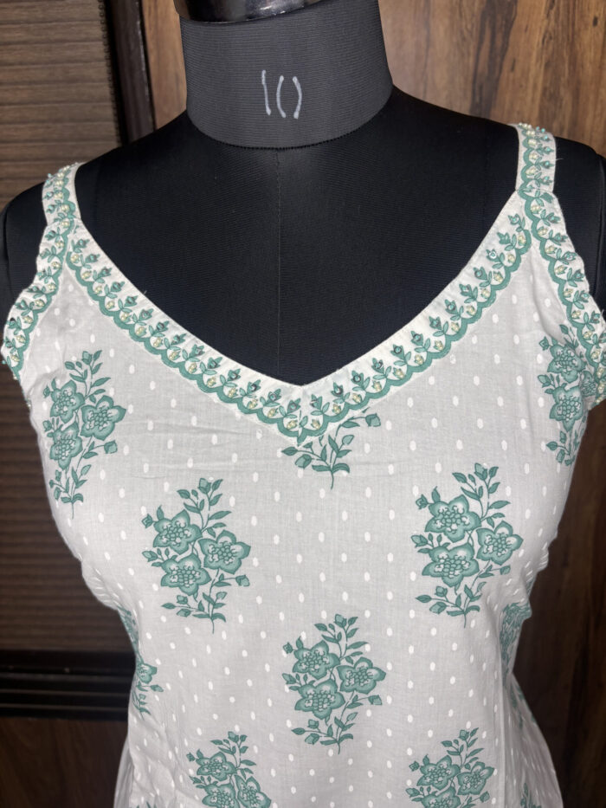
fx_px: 607
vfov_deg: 67.3
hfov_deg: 53.1
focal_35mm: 26
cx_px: 303
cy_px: 404
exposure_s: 1/100
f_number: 1.6
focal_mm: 5.96
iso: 40
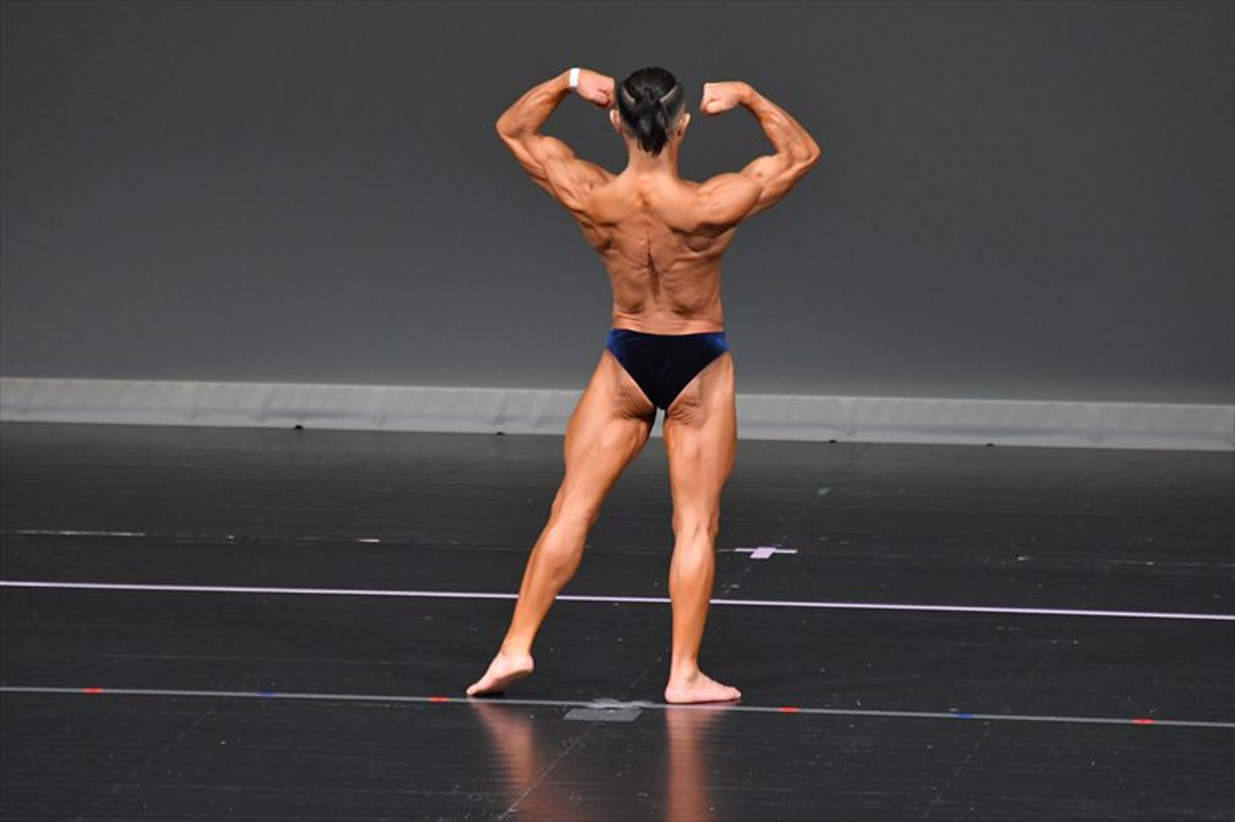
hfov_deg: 6.0
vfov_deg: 4.0
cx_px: 618
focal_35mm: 345
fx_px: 11830
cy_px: 411
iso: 4000
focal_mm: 230
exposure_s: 1/400
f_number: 5.6
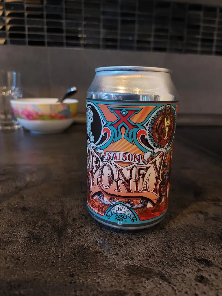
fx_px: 205
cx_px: 111
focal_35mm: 24
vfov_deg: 71.6
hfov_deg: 56.8
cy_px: 148
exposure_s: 1/25
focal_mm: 5.23
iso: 640
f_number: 1.8
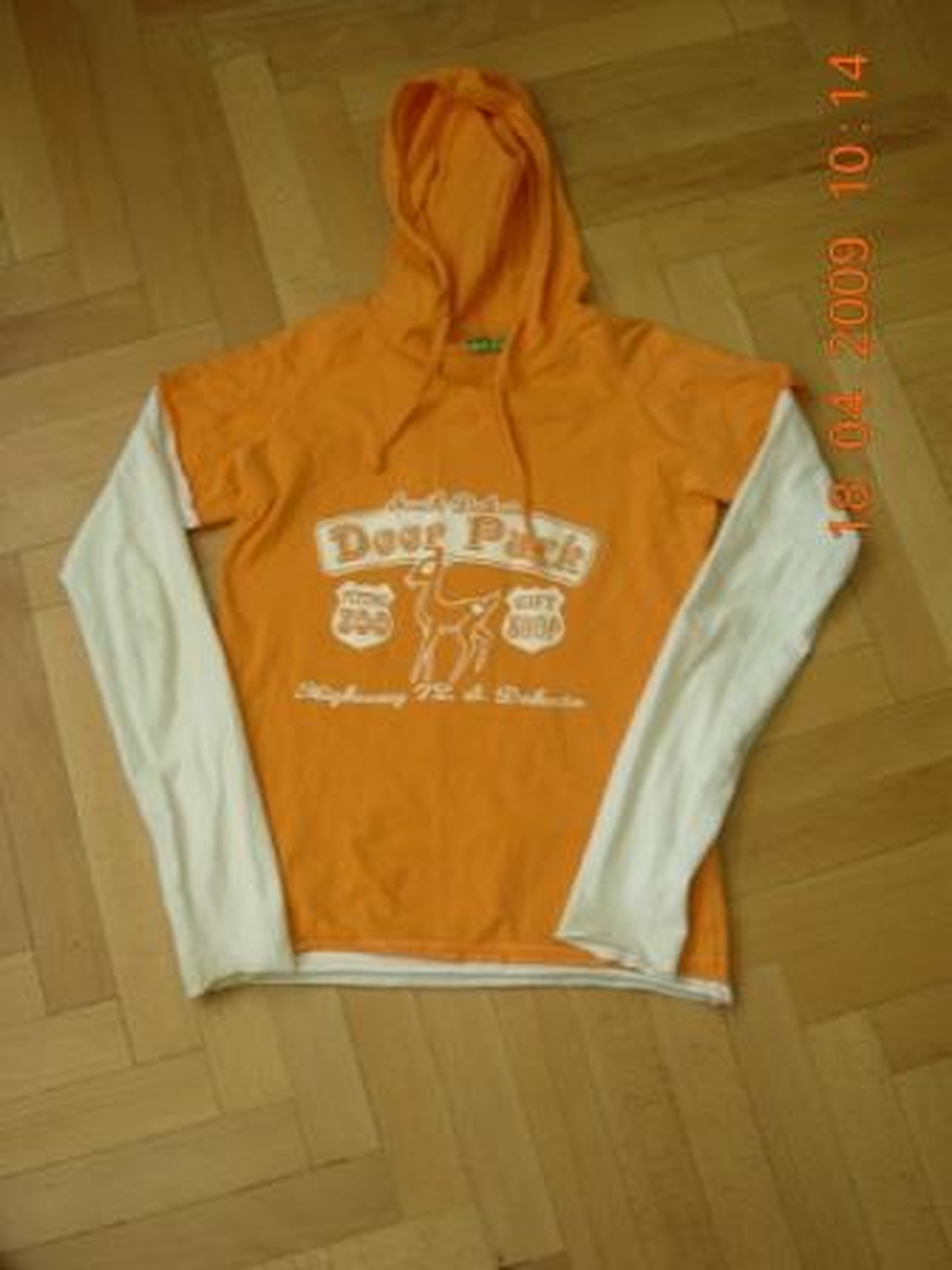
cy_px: 635
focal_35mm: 41
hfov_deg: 35.1
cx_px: 476
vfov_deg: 45.8
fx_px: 1503
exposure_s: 1/17.4
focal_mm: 8.5
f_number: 2.9
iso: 79
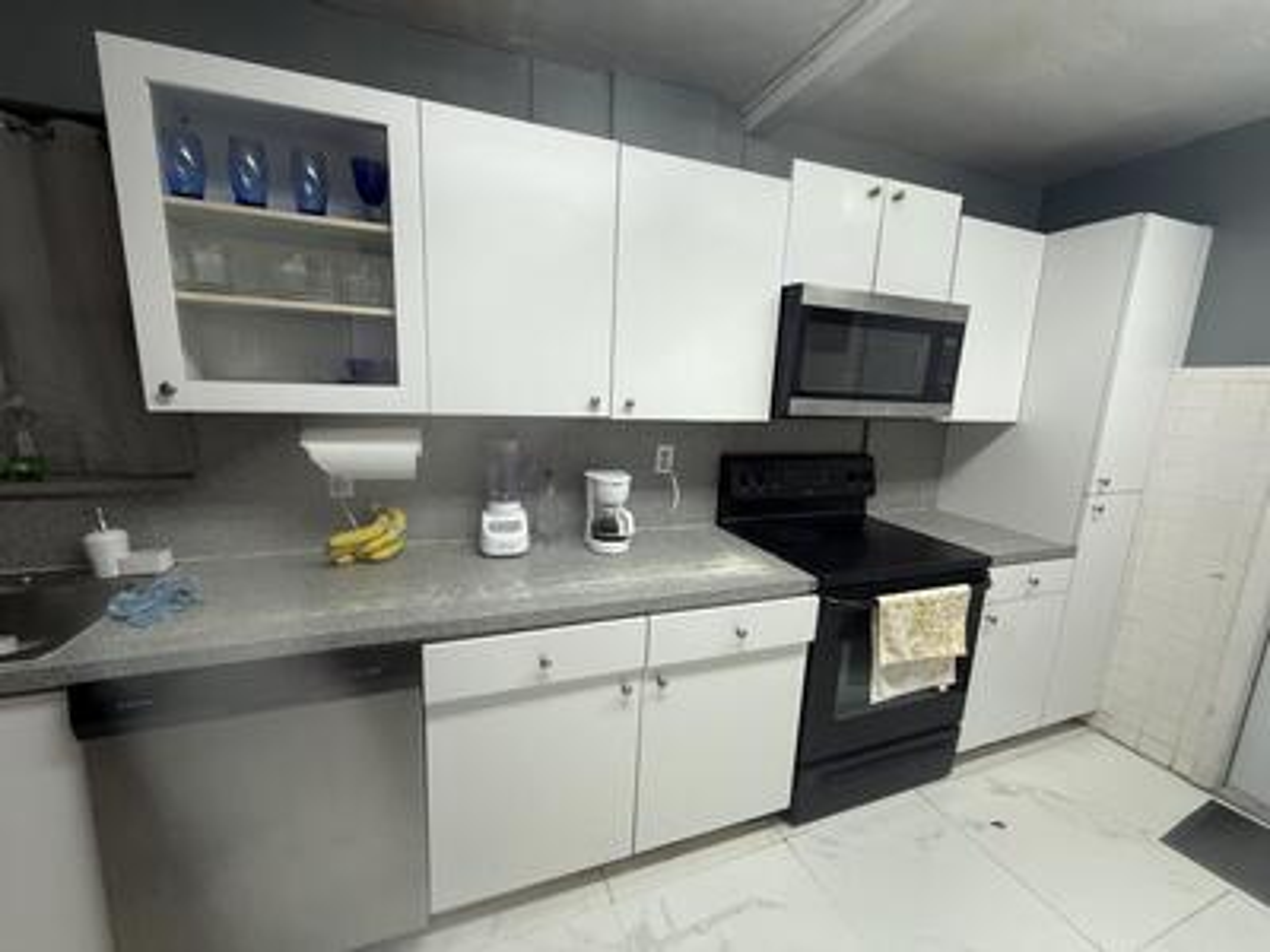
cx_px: 635
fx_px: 514
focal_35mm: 14
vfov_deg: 85.7
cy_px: 476
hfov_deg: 102.1
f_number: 2.2
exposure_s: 1/120
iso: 250
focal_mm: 2.22
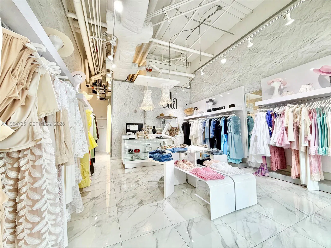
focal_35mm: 14
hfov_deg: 102.1
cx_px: 166
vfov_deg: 85.7
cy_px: 124
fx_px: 134
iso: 125
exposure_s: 1/120
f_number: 2.2
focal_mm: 2.22
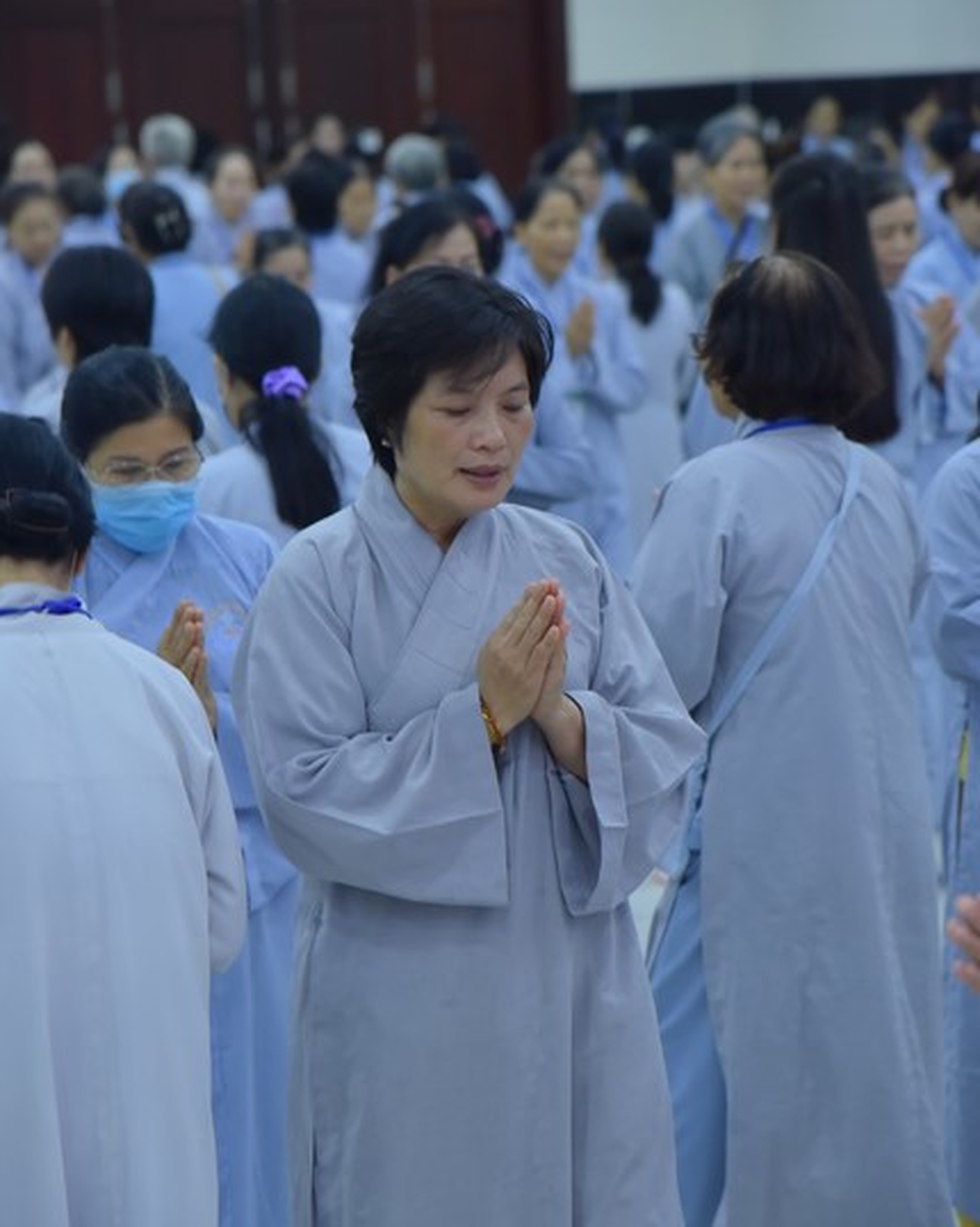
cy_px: 657
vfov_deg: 14.2
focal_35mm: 136
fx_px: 4934
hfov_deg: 11.3
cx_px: 489
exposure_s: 1/160
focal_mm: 120
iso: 1600
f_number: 5
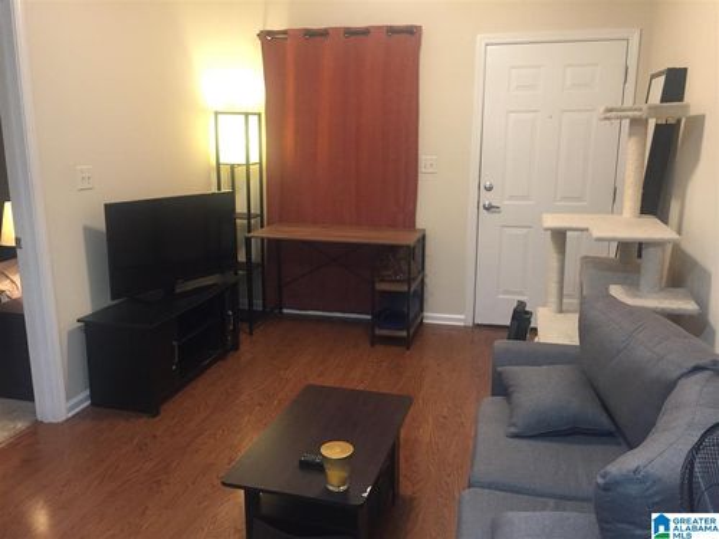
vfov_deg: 48.2
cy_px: 270
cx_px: 360
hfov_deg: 61.7
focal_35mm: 29
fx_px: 602
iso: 160
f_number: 2.2
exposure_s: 1/30
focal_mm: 4.15
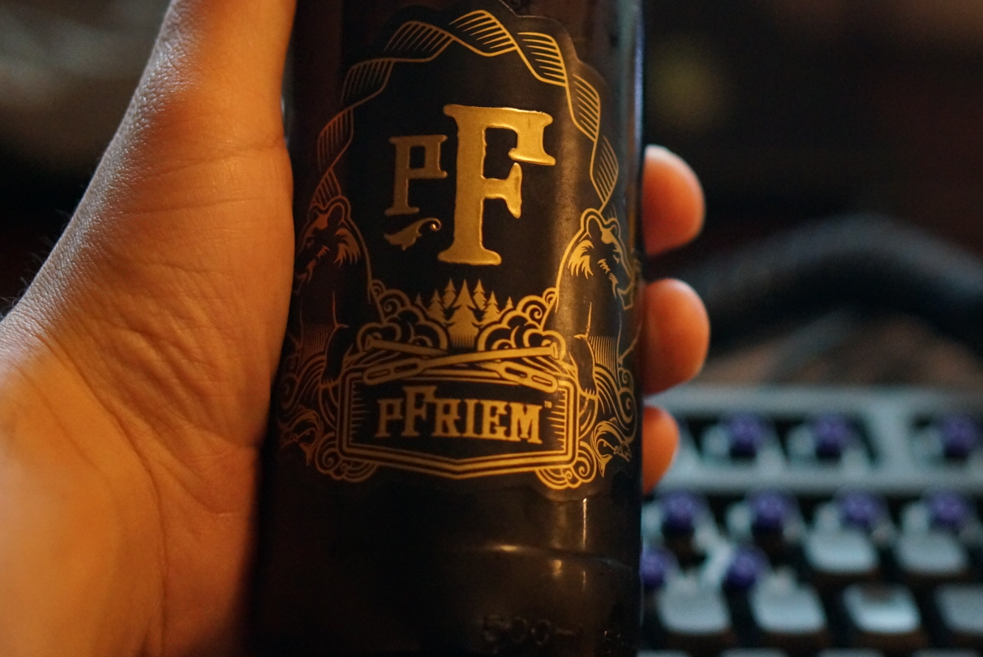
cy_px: 233
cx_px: 631
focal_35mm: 100
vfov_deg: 13.7
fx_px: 2732
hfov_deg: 20.3
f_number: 2
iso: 3200
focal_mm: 50
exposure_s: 1/160
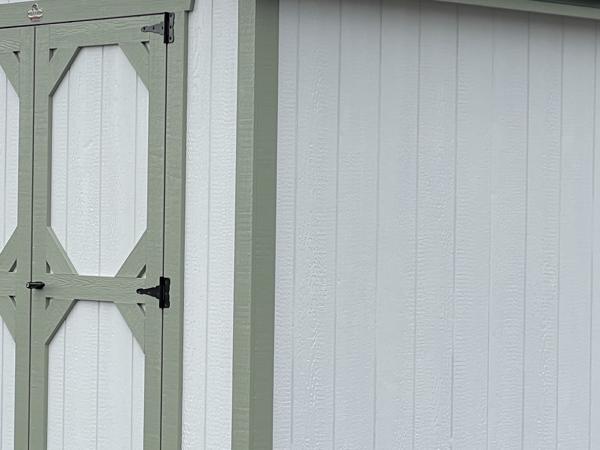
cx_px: 288
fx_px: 2184
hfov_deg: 15.6
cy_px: 222
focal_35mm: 126
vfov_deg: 11.8
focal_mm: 6
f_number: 2
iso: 25
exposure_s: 1/1020
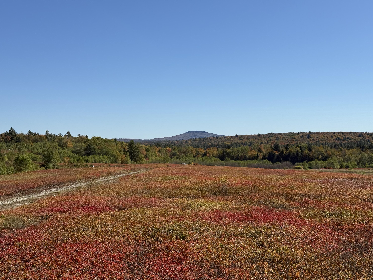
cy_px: 140
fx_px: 517
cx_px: 186
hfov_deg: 39.7
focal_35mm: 48
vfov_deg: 30.3
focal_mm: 6.76
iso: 64
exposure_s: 1/7874
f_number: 1.78
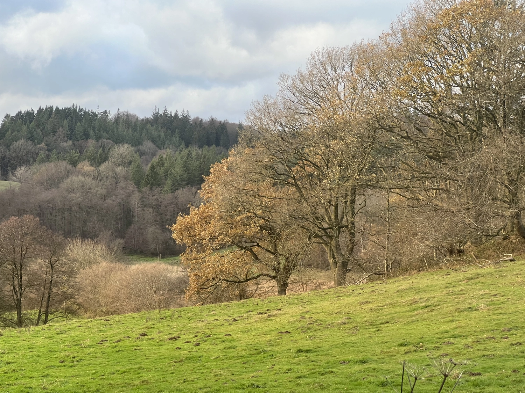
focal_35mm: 77
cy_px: 196
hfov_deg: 25.3
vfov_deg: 19.1
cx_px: 262
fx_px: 1168
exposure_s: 1/99
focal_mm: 9
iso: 50
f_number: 2.8
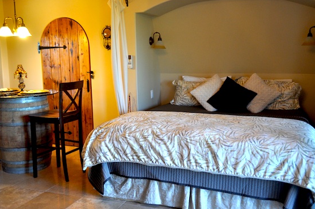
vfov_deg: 34.9
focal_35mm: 38
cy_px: 98
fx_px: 332
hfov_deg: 50.7
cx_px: 166
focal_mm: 22
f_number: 4
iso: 560
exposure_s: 1/60
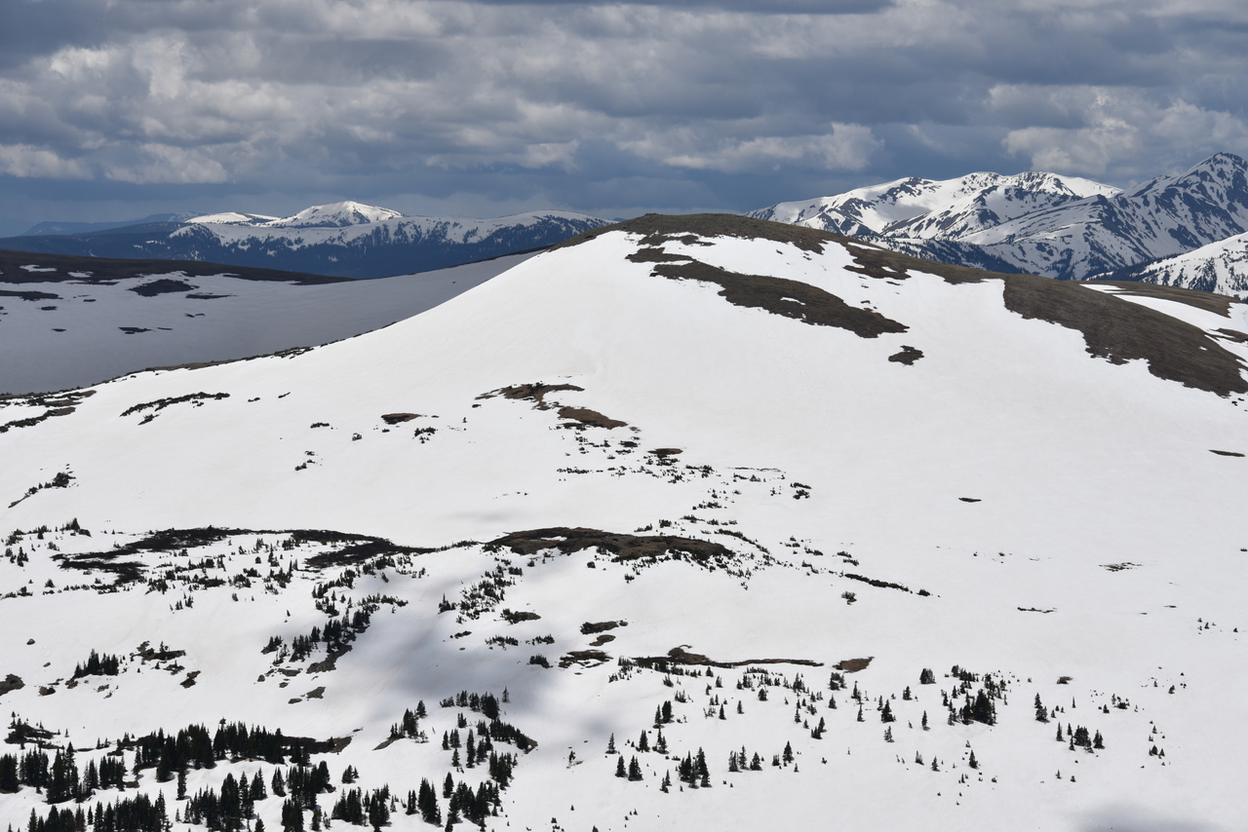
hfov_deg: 18.3
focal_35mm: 112
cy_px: 416
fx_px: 3883
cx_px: 624
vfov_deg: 12.2
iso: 100
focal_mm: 112
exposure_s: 1/500
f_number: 11
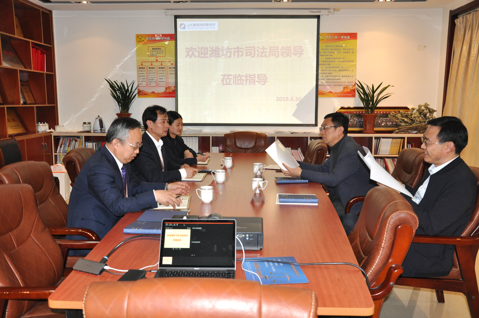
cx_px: 240
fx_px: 439
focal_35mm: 33
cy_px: 159
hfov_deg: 57.3
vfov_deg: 39.9
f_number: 3.8
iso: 800
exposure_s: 1/60
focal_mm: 22
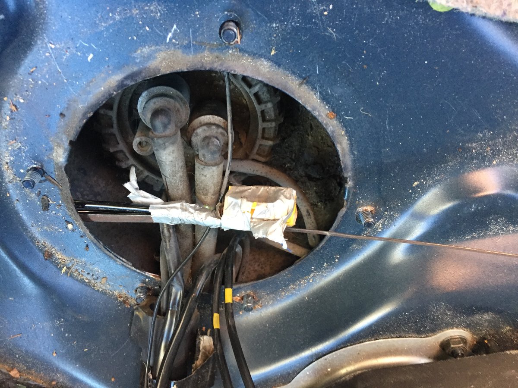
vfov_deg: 48.2
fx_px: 434
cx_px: 259
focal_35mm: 29
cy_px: 194
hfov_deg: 61.7
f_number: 2.2
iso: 160
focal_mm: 4.15
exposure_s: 1/30
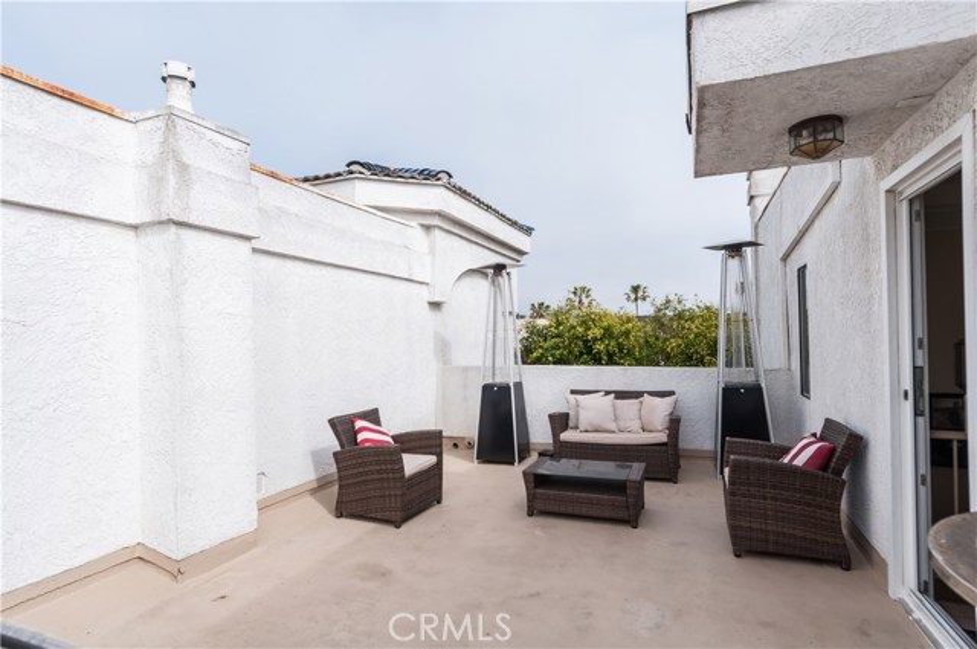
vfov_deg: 67.2
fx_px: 488
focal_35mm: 18
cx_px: 488
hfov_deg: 90.1
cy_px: 324
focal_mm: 12
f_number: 9
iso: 200
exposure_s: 1/500
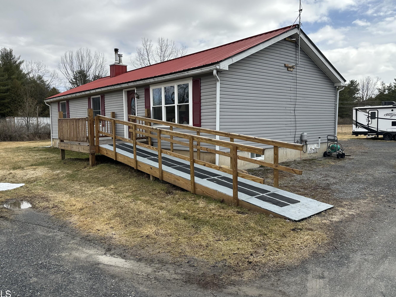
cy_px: 142
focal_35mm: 27
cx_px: 184
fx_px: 309
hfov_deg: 65.3
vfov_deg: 51.3
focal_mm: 6.86
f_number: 1.78
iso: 80
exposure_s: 1/3597
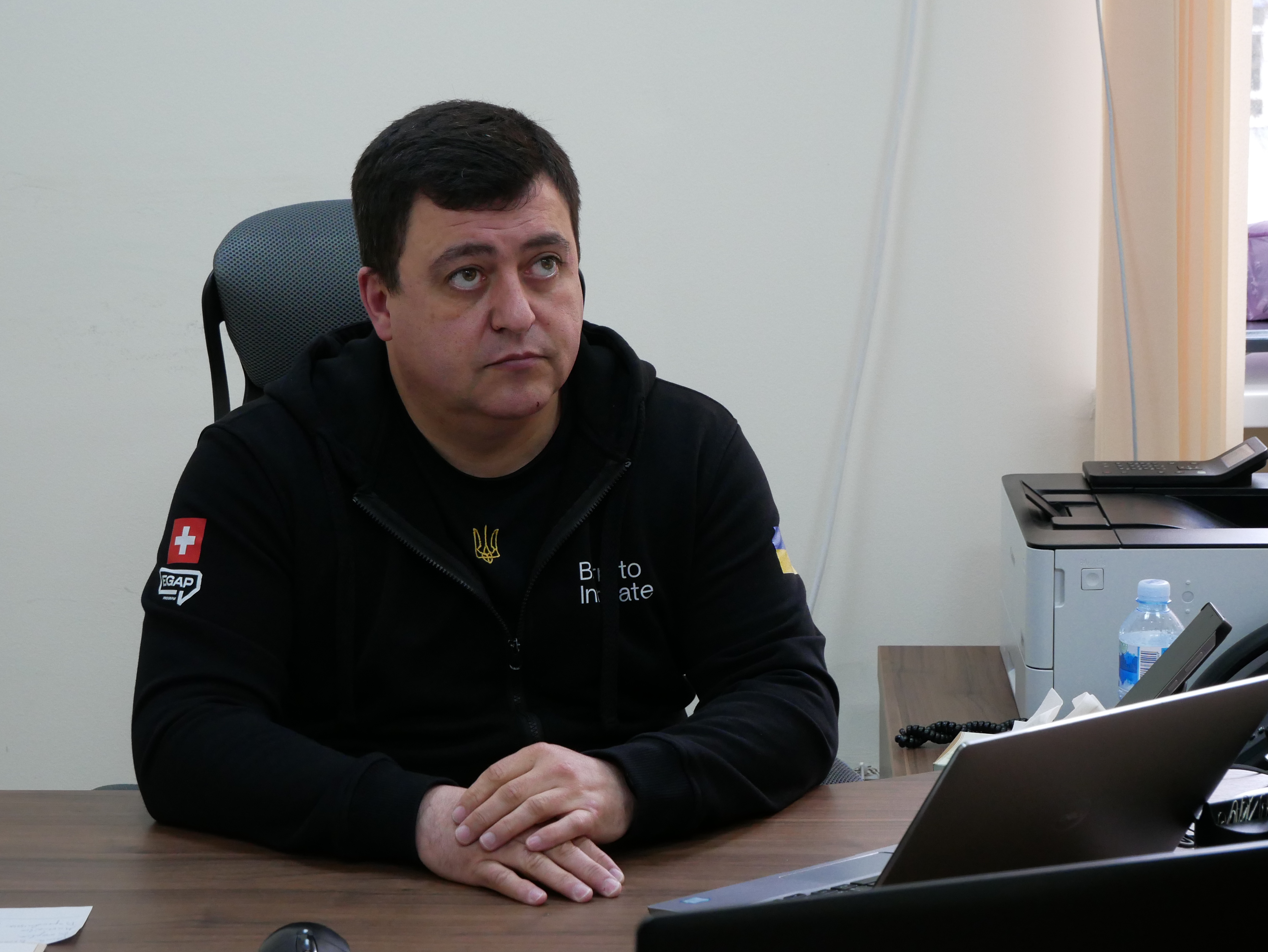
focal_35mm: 77
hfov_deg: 25.3
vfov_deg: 19.2
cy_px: 466
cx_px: 574
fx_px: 2822
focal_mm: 33
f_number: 5.1
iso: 1250
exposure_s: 1/80
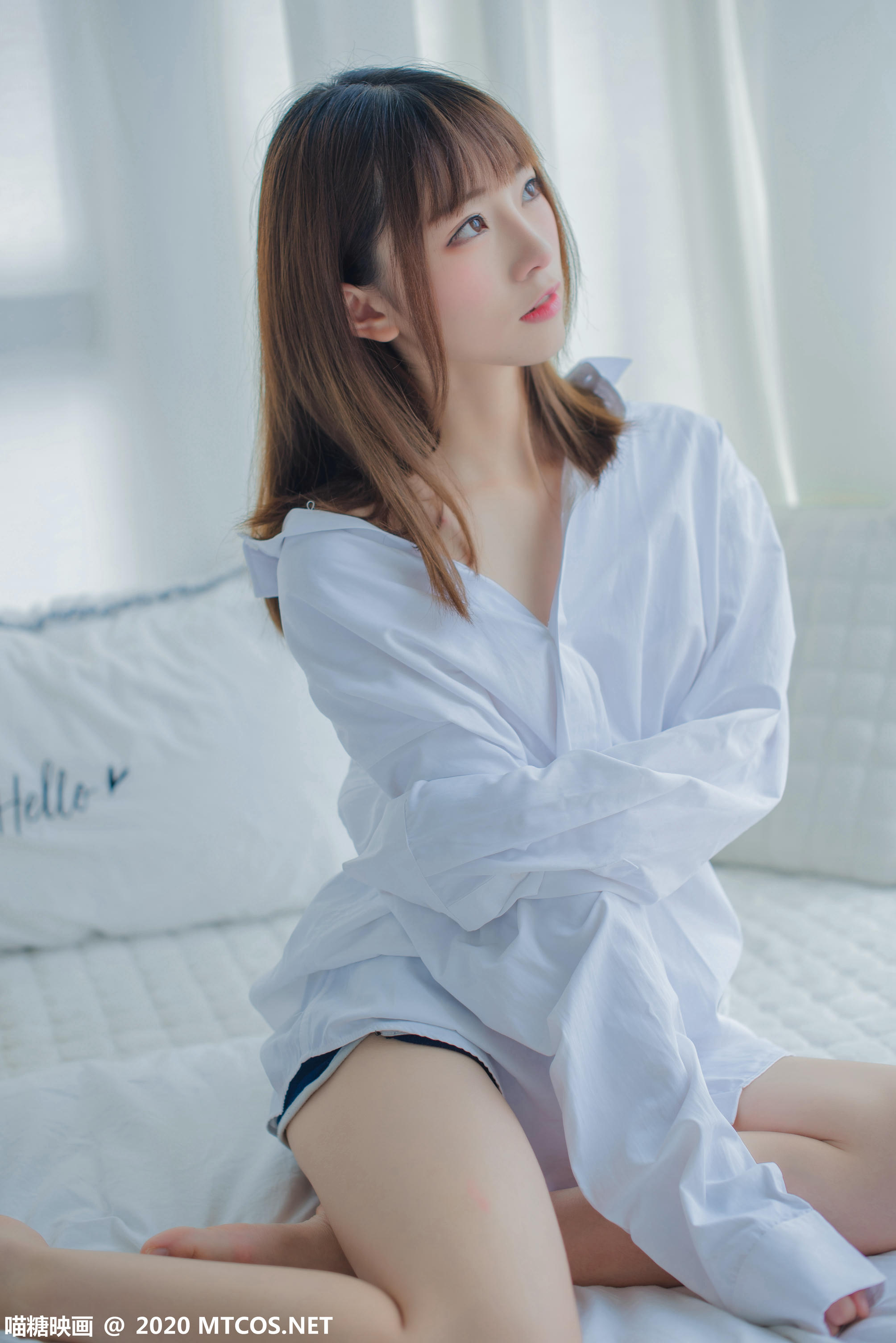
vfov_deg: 39.6
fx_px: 1865
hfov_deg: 27.0
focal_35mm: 50
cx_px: 448
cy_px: 672
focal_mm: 50
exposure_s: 1/200
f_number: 2.2
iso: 100
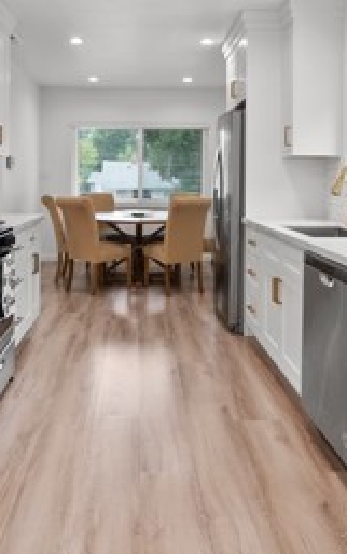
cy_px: 184
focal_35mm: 33
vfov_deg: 56.8
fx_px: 498
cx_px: 144
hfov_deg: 38.3
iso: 500
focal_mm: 13
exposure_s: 1/8
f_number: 9
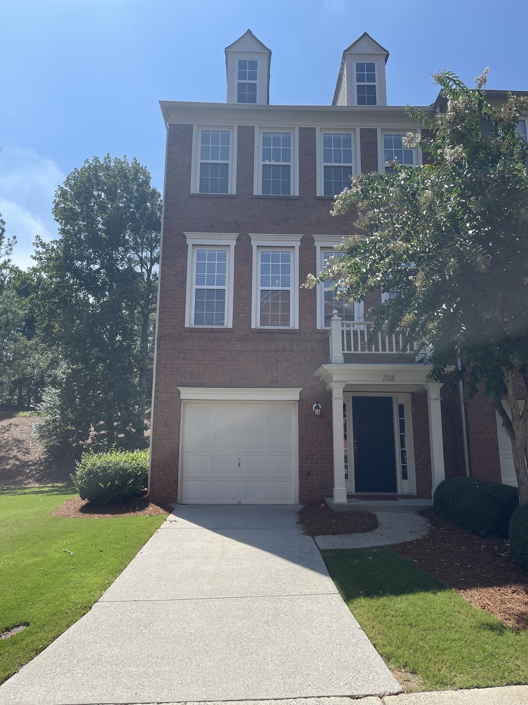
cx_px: 264
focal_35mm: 26
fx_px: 529
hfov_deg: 53.1
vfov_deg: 67.3
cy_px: 352
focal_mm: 5.1
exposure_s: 1/2545
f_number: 1.6
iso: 32
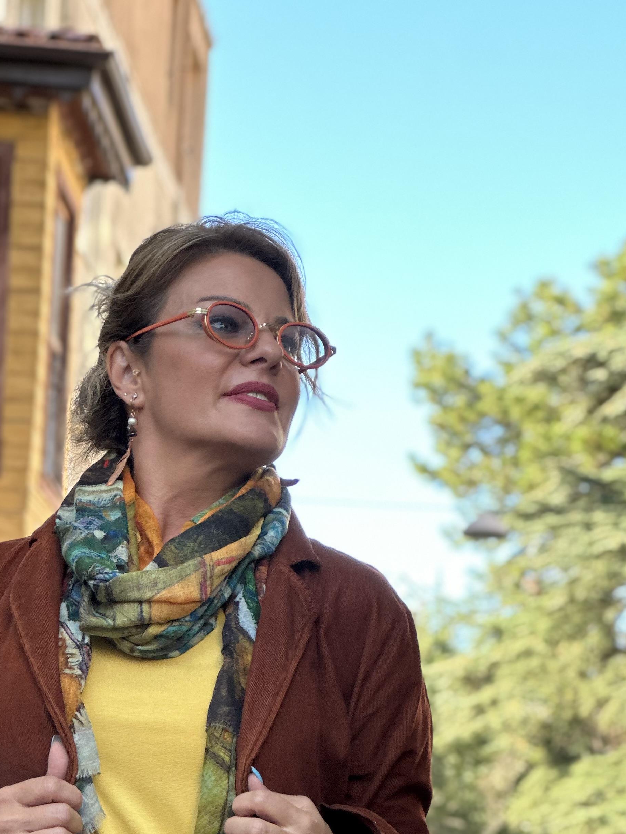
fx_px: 3063
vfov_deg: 15.4
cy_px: 661
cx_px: 186
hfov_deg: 11.6
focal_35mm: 127
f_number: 2.8
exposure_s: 1/121
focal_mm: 9
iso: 64
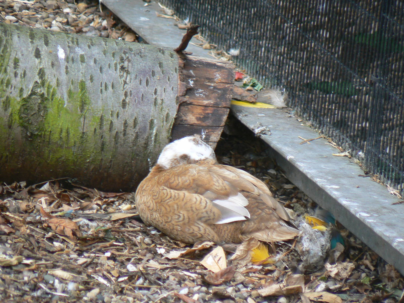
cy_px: 152
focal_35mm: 432
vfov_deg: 3.4
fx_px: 5042
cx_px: 202
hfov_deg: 4.6
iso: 80
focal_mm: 72
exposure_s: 1/60
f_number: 4
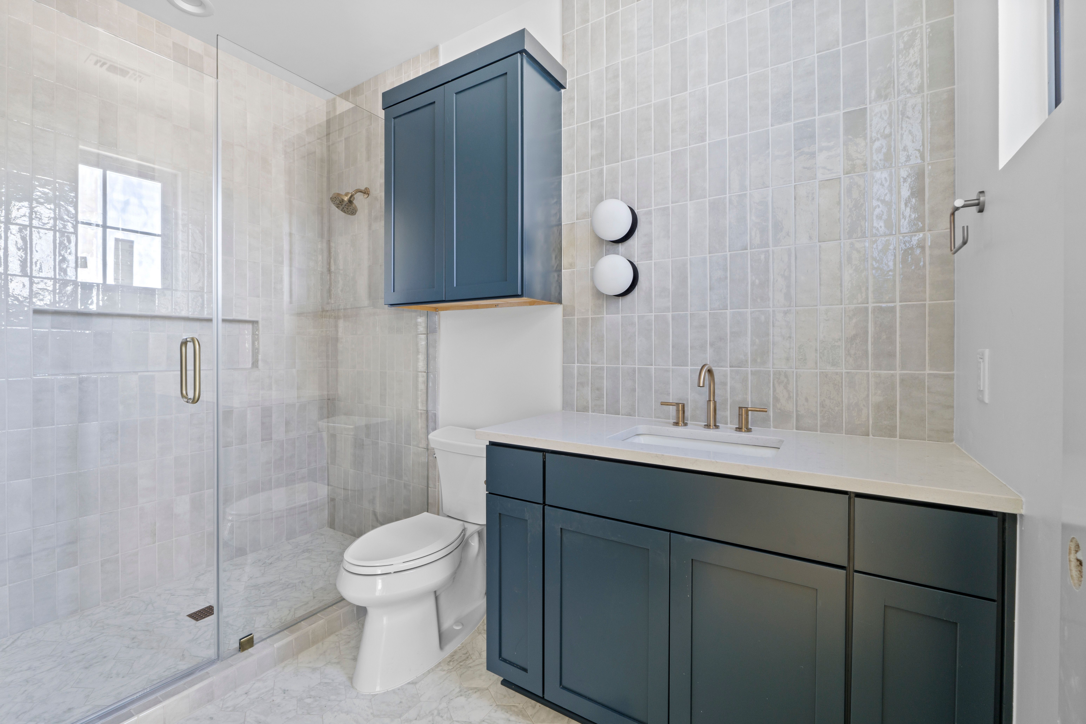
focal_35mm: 15
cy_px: 362
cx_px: 543
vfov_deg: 77.3
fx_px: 452
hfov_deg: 100.4
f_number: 11
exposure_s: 6
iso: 250
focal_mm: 10
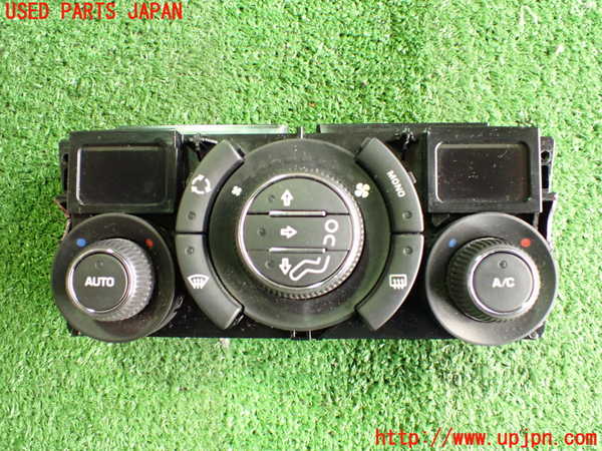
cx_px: 301
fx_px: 522
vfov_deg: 46.8
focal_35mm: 30
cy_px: 226
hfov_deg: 60.0
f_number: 2.3
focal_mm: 5.4
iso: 800
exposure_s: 1/40
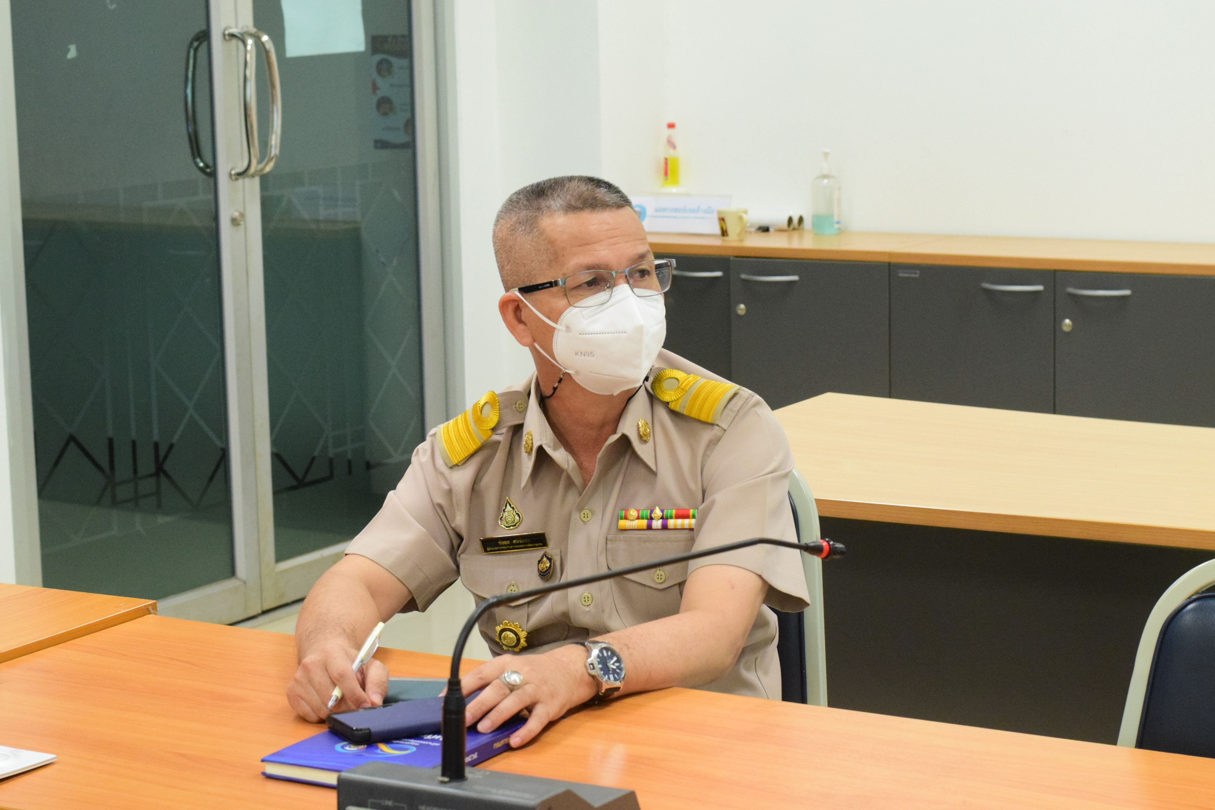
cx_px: 608
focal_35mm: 75
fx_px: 2532
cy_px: 405
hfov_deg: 27.0
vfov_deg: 18.2
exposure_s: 1/100
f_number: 7.1
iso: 3200
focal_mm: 50
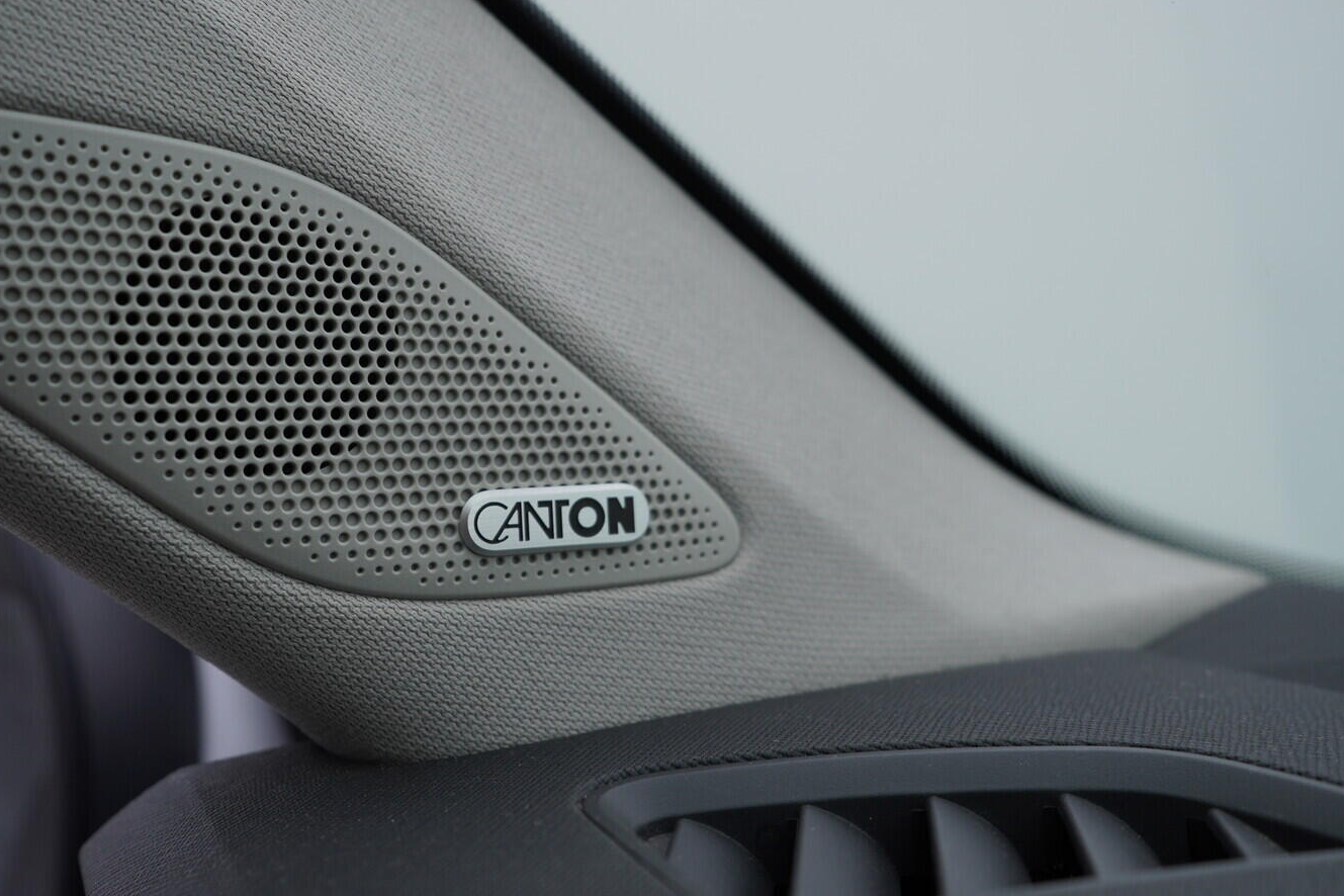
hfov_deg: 49.5
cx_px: 651
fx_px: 1456
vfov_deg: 34.2
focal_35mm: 39
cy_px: 451
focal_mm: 24
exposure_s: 1/100
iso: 125
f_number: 4.5
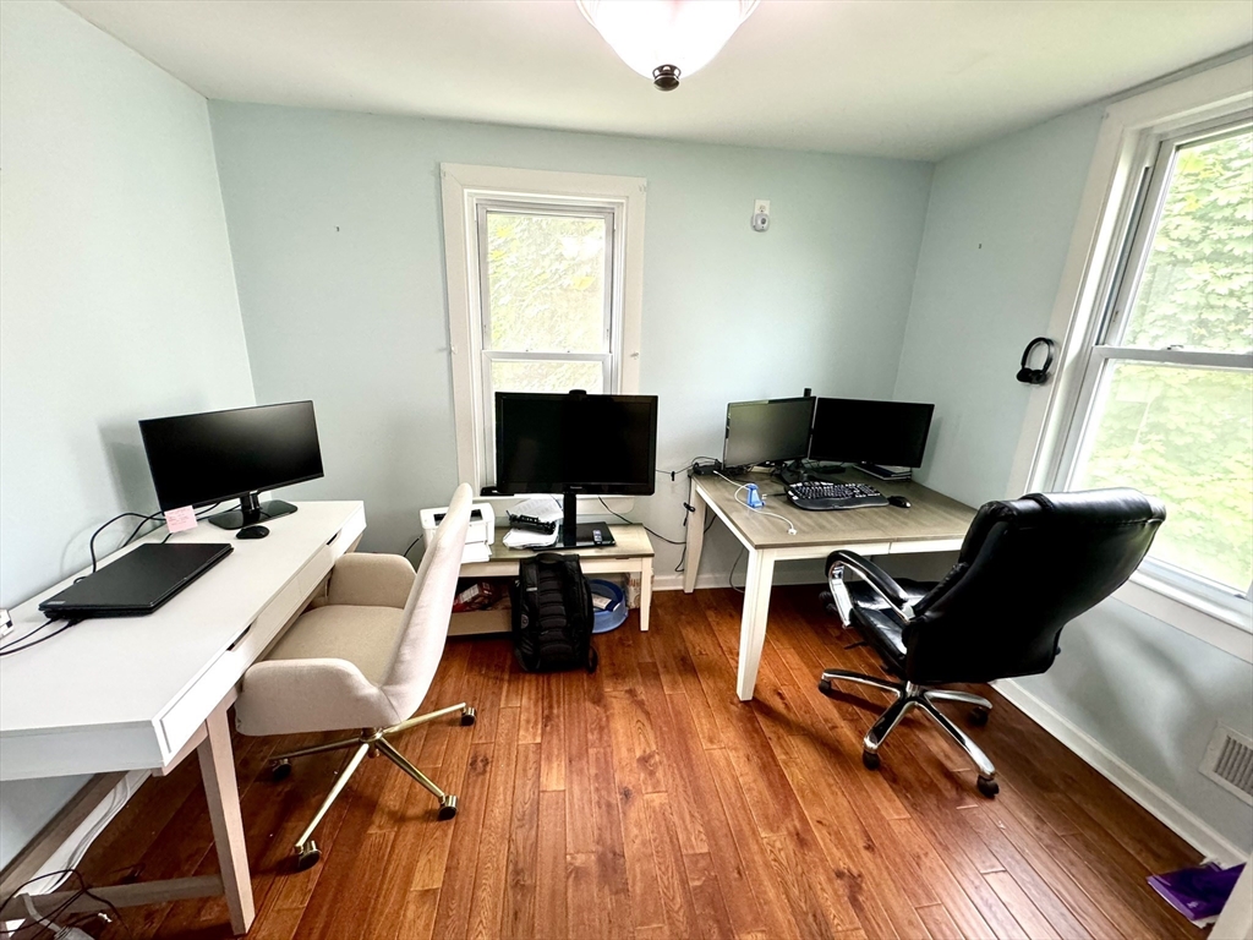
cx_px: 626
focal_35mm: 14
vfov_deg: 85.7
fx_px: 507
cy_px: 470
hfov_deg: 102.1
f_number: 2.2
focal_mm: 2.22
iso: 320
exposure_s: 1/120
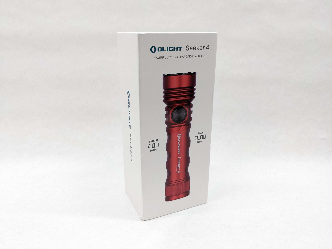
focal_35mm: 27
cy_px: 124
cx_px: 166
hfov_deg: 65.3
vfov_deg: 51.4
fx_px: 259
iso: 161
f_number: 1.73
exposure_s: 1/118
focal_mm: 4.38
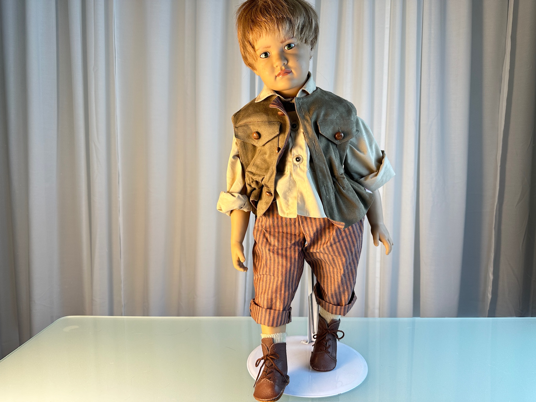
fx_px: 372
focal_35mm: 24
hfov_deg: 71.6
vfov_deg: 56.8
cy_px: 201
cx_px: 268
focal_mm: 6.86
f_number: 1.78
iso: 100
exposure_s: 1/100
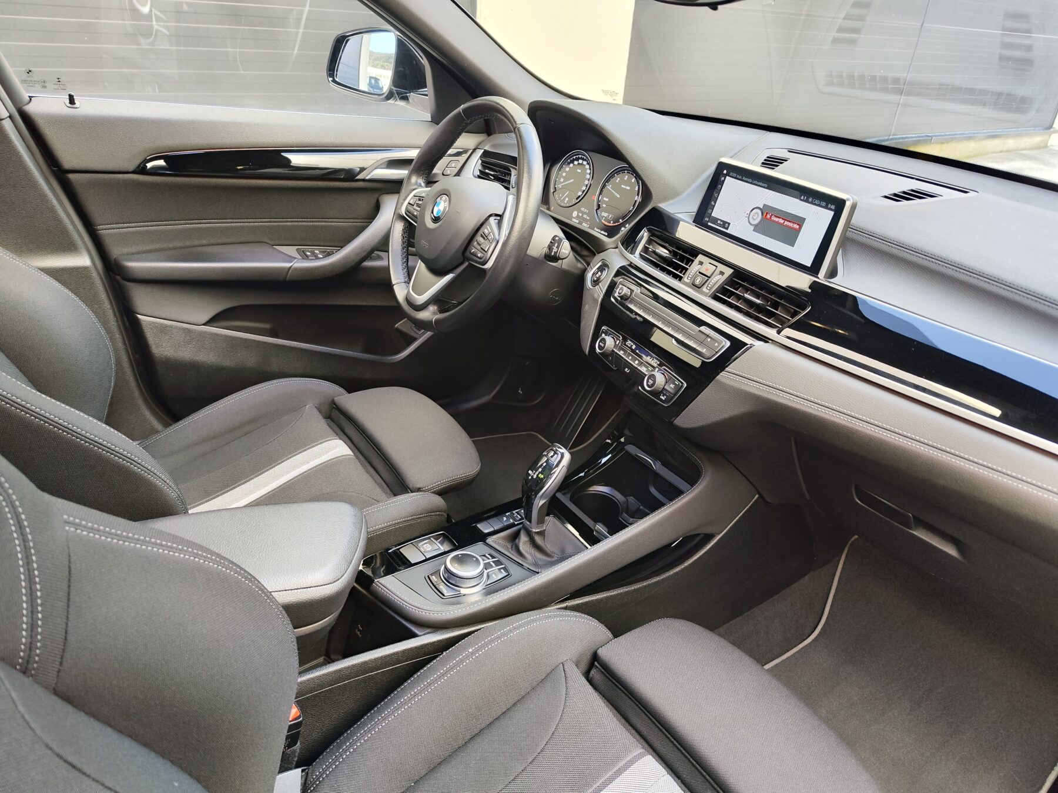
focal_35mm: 23
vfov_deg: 58.9
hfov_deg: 73.9
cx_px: 529
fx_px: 703
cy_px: 396
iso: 190
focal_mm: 7.01
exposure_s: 1/100
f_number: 1.69
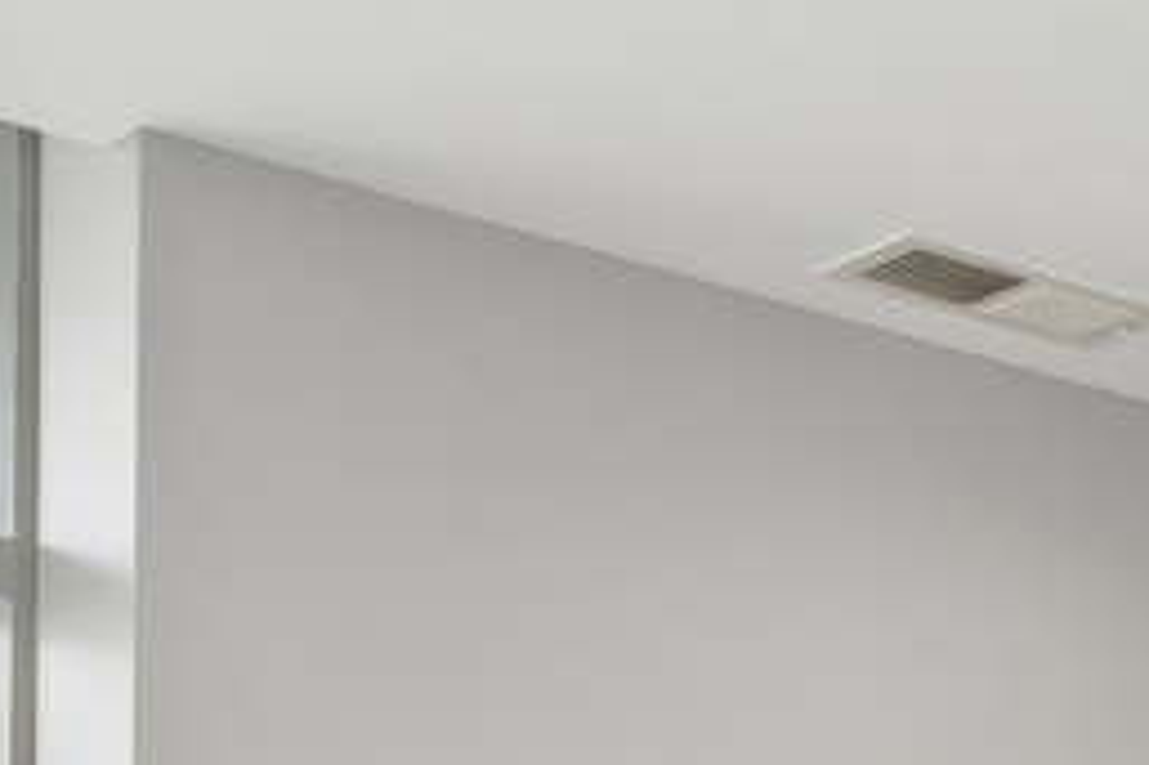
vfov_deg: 12.2
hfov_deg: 17.1
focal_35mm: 101
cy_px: 1481
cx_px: 1994
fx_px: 3221
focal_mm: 16
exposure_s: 1/40
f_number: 9
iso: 320
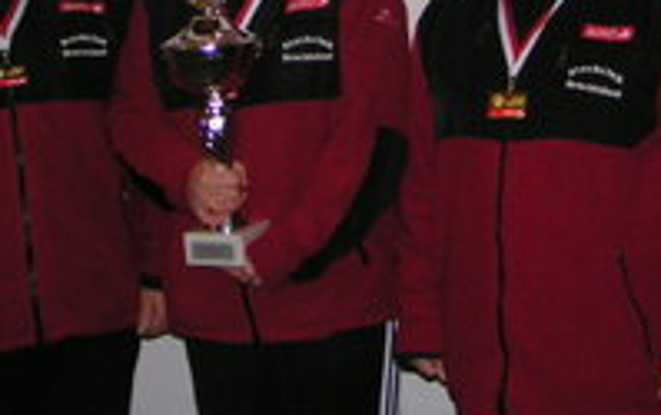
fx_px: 1750
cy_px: -33
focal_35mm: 97
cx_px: 335
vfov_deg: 13.3
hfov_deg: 21.4
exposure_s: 1/40
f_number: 2.8
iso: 200
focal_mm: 5.8
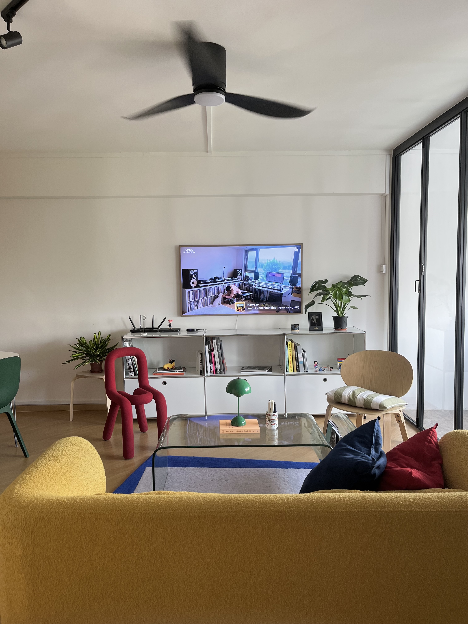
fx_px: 469
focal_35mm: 26
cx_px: 234
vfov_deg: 67.3
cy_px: 312
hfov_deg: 53.1
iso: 64
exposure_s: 1/60
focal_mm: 5.1
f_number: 1.6
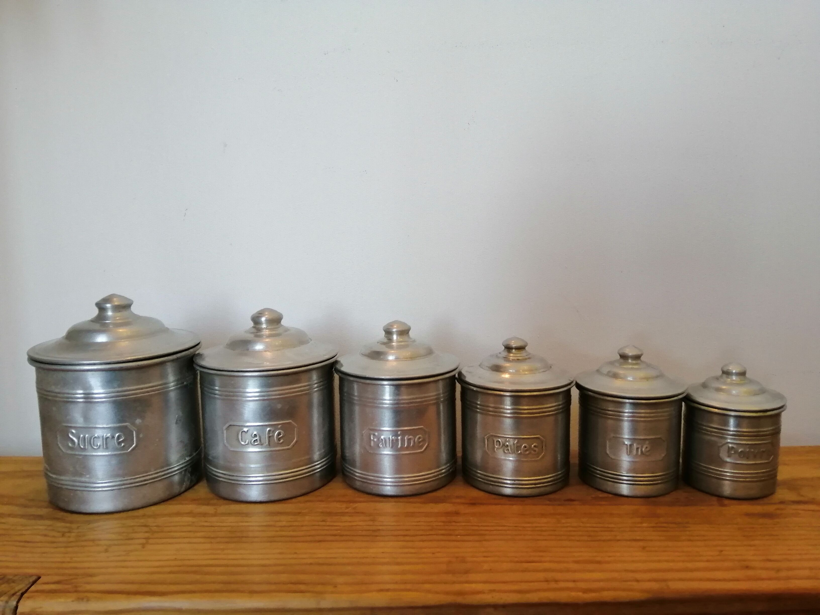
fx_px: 616
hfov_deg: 67.3
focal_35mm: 26
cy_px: 308
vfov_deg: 53.1
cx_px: 410
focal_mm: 3.6
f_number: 1.8
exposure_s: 1/100
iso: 160
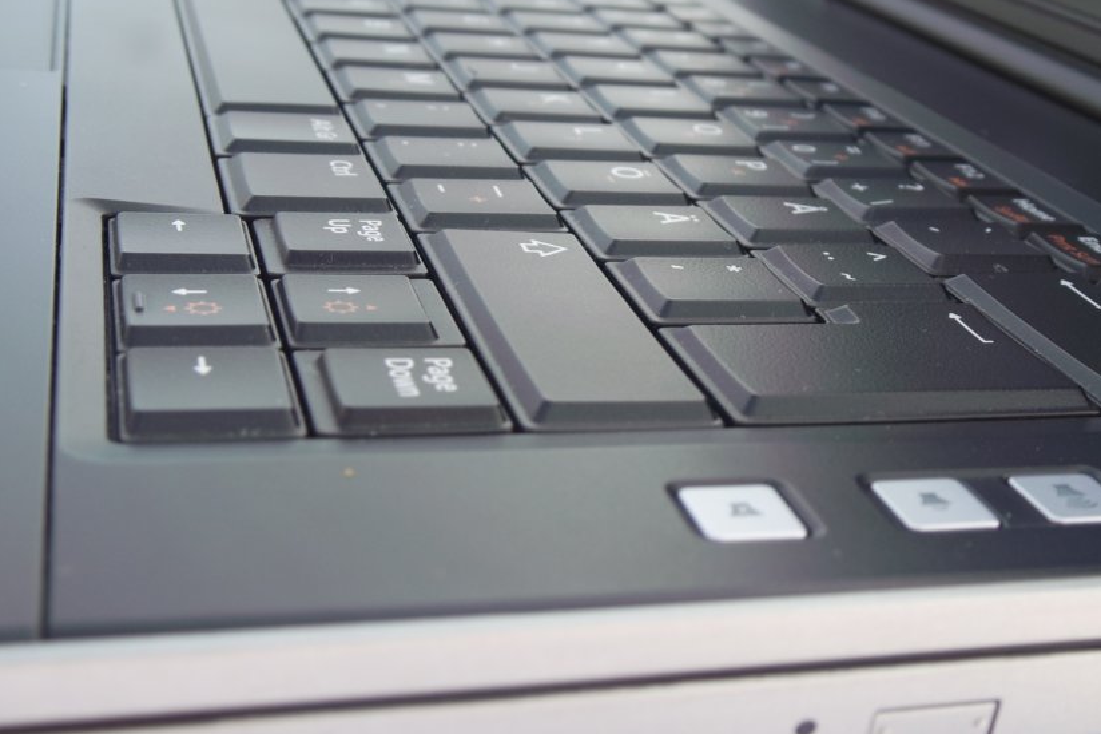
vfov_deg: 26.4
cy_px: 295
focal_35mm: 51
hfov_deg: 38.7
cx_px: 671
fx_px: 1559
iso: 160
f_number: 5.6
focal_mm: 13
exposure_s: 1/100
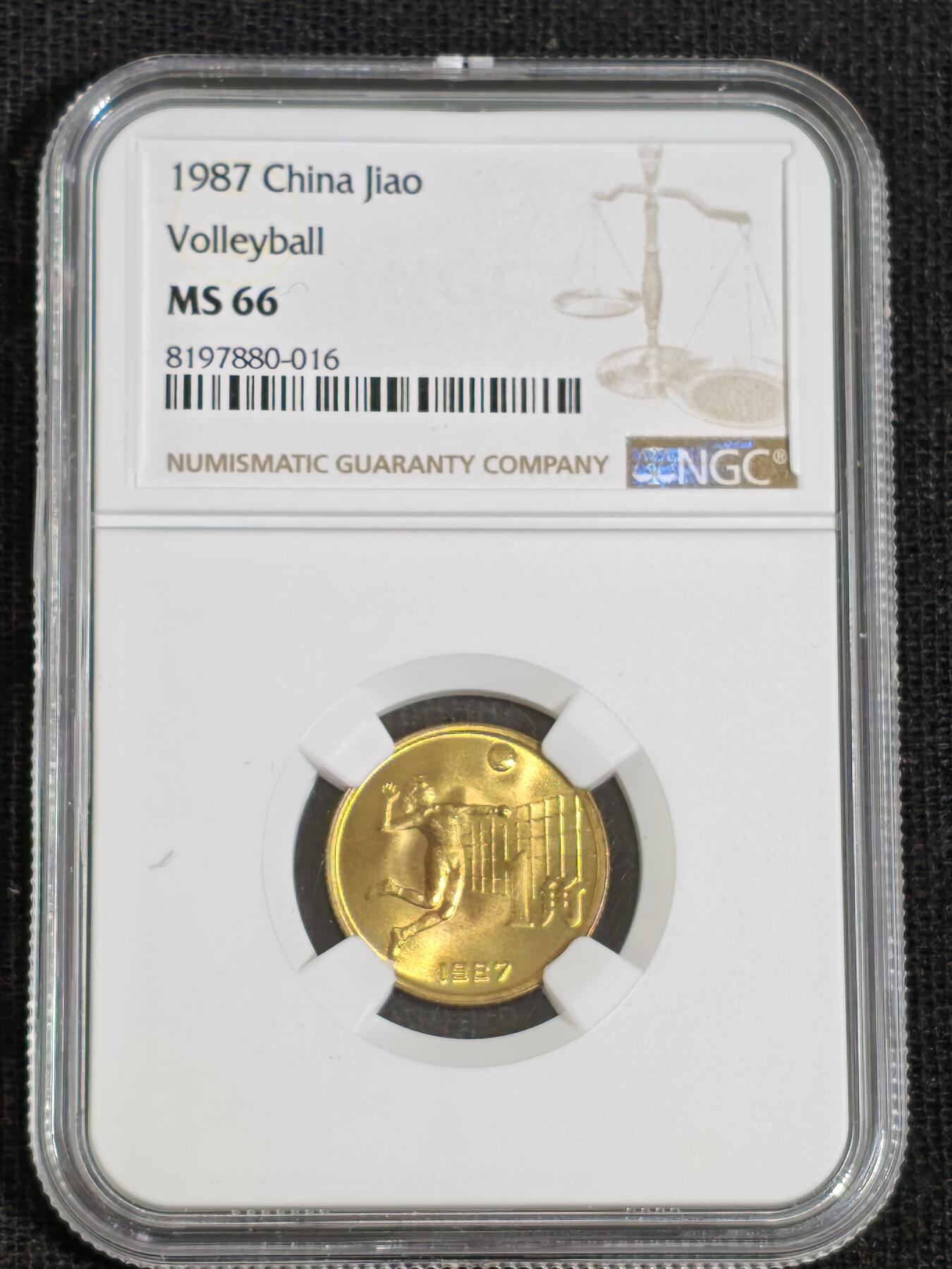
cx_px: 476
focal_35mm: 116
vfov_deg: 17.0
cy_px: 634
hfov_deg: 12.8
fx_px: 4254
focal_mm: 4.94
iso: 50
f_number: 1.5
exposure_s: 1/612
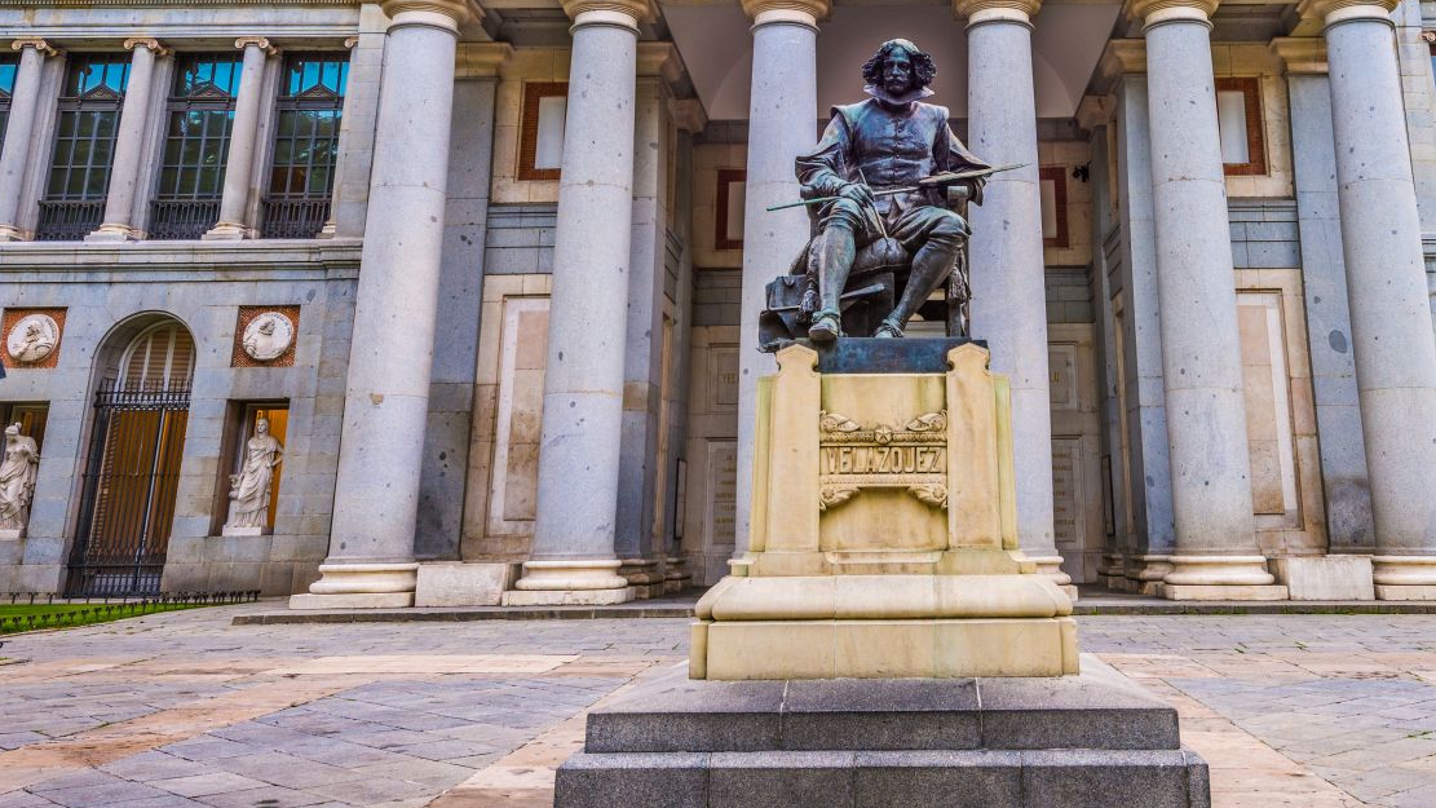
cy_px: 78
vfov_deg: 29.8
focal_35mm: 38
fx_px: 1447
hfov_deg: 52.3
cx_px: 879
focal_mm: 21
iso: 100
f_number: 10
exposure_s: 1.3
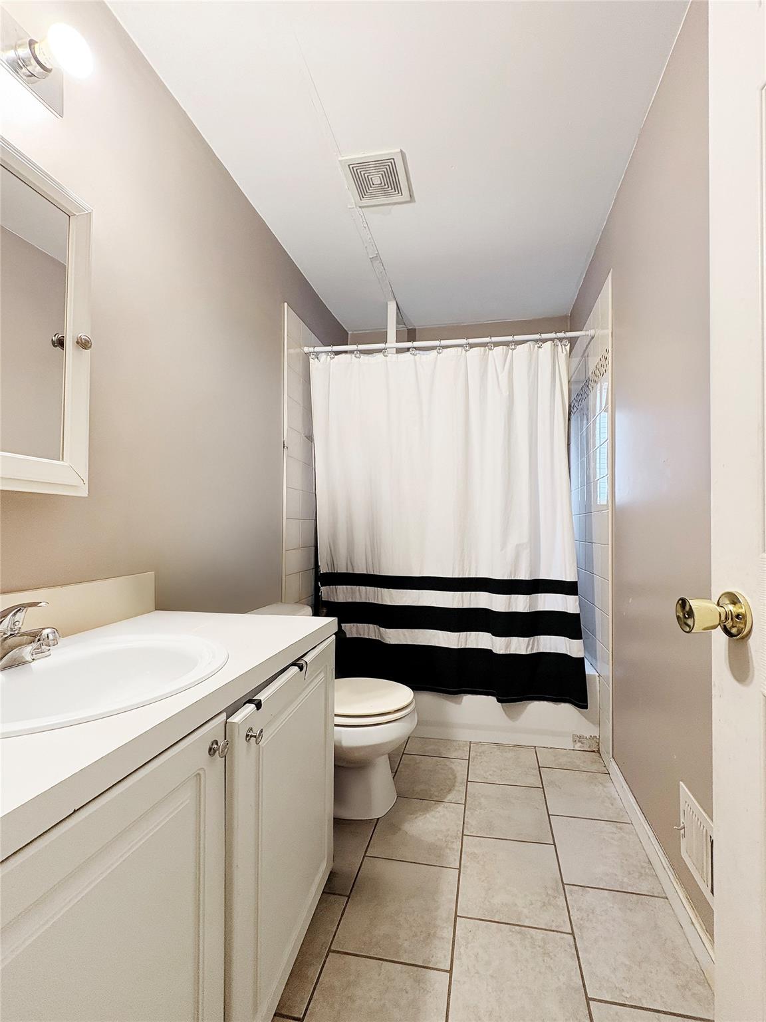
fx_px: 413
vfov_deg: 102.1
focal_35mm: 14
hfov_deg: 85.7
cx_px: 383
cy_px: 511
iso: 160
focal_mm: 2.22
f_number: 2.2
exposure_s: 1/60
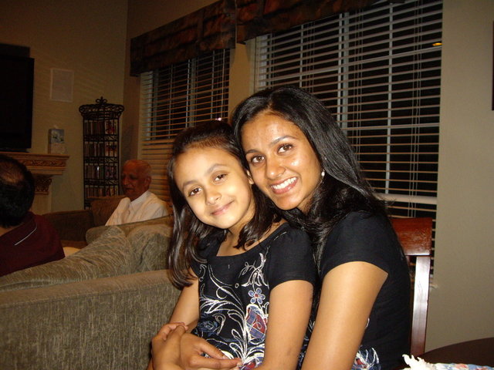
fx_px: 542
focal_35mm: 38
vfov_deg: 37.7
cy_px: 185
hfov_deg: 49.0
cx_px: 247
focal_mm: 6.2
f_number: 2.7
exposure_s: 1/40
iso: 200
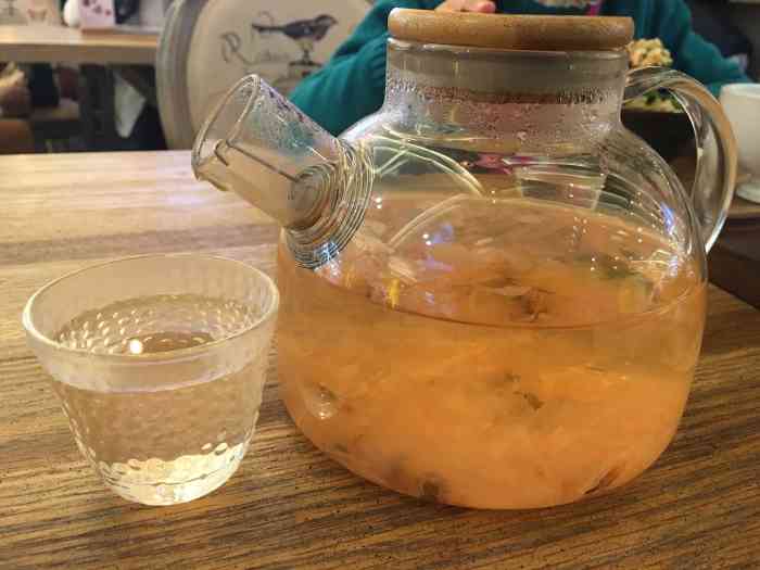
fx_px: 637
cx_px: 380
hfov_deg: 61.7
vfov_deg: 48.2
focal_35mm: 29
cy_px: 285
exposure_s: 1/25
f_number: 2.2
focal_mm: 4.15
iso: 200
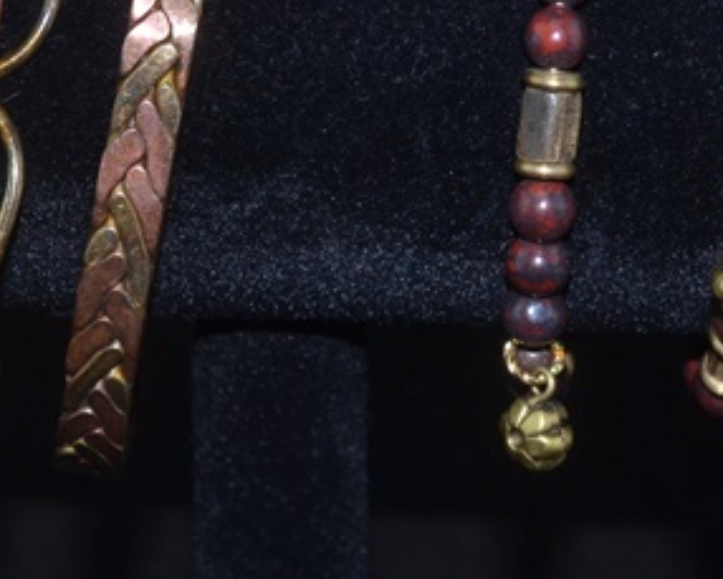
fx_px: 4217
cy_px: 105
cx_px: 475
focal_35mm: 197
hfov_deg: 9.8
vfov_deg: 7.8
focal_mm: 40
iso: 100
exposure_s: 1/60
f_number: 8
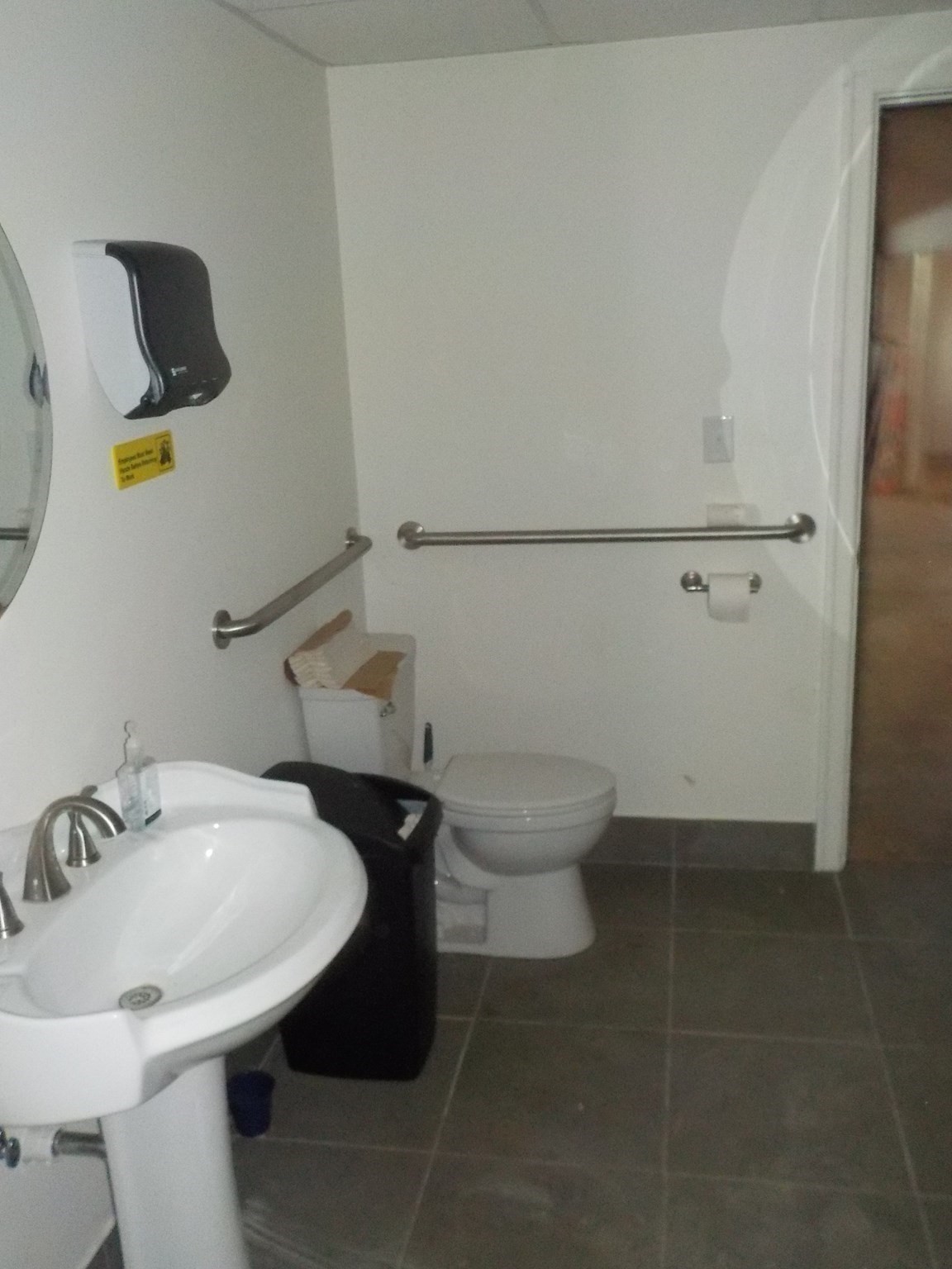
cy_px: 634
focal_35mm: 30
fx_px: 1100
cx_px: 476
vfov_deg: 60.0
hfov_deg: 46.8
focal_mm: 4.1
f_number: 3.3
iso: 800
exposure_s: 1/4
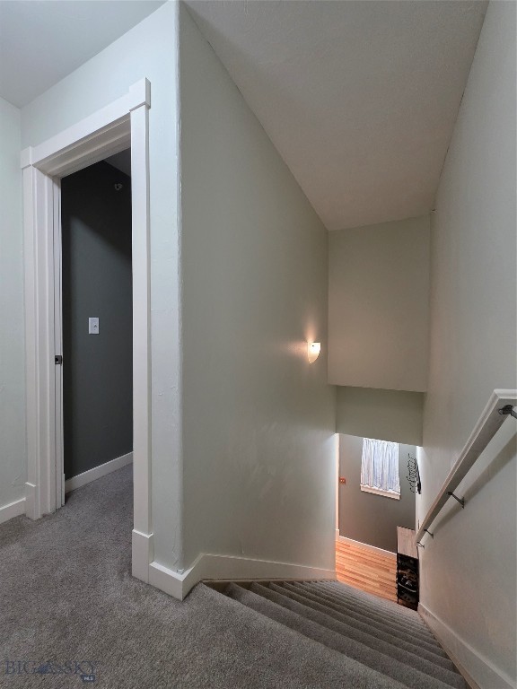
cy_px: 344
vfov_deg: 106.2
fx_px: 259
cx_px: 258
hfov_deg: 89.9
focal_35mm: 13
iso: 400
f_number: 1.9
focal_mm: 2.2
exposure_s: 1/60
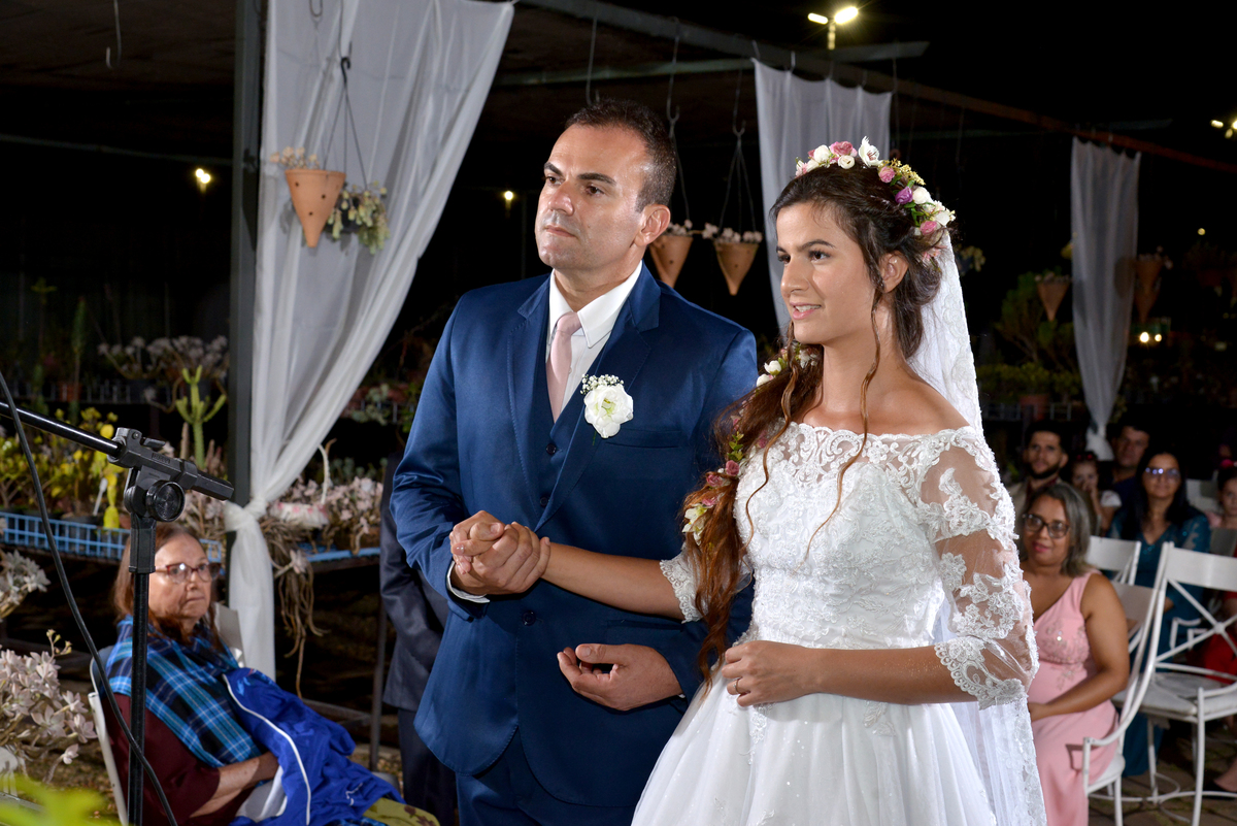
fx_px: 1787
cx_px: 618
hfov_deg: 38.2
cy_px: 413
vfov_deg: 26.0
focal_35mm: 52
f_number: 6.3
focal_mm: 52
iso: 1600
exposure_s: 1/60
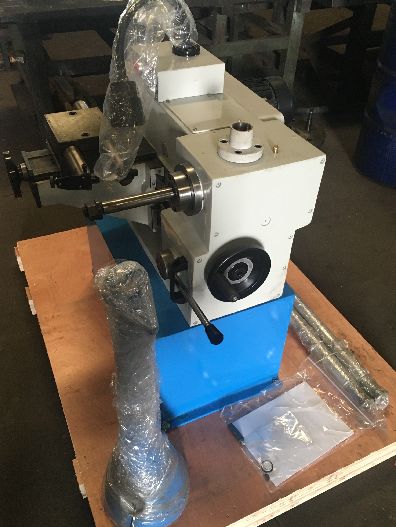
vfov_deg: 58.3
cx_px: 198
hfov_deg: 45.4
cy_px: 252
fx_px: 473
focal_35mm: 31
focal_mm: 4.15
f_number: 2.2
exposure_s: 1/33
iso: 160
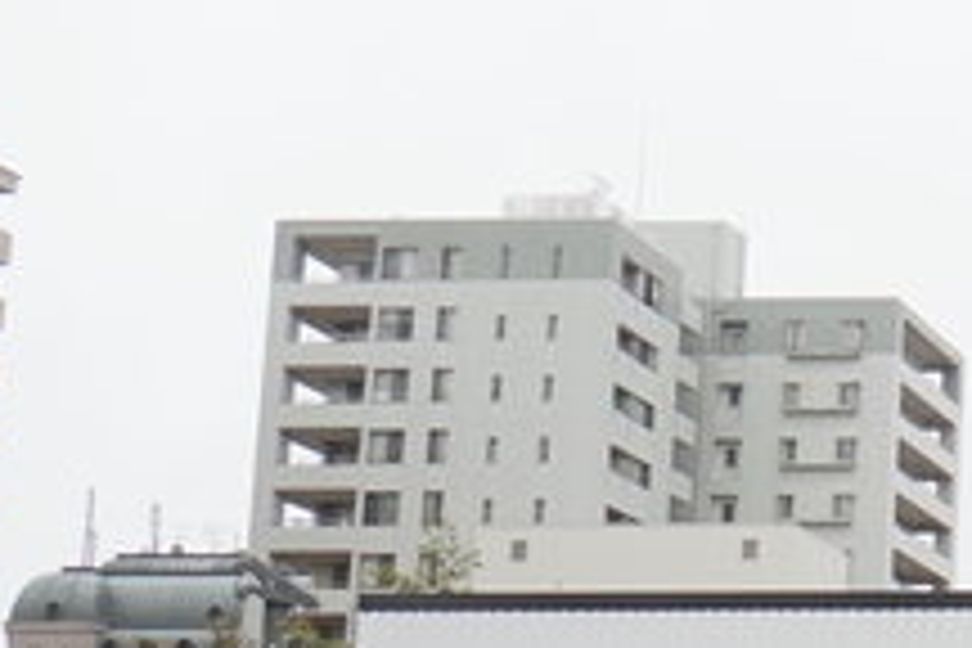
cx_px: 1881
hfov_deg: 18.7
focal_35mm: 75
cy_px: 783
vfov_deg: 17.3
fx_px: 2025
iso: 100
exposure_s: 1/80
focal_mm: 10
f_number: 6.3
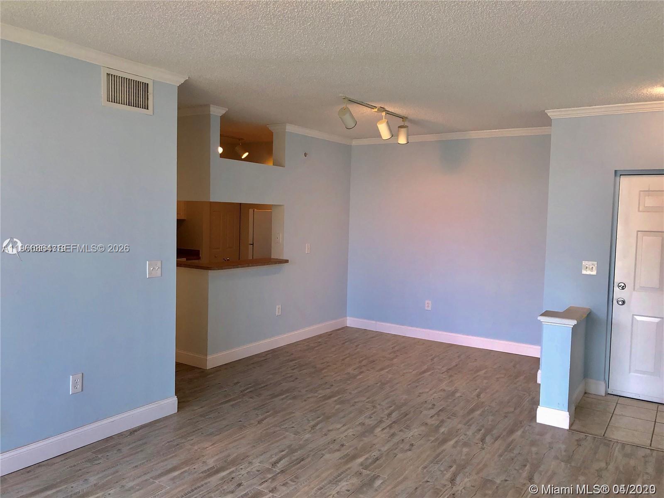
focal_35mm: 28
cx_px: 332
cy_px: 249
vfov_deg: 49.7
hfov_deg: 63.4
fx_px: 537
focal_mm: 4
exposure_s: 1/120
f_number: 1.8
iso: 50
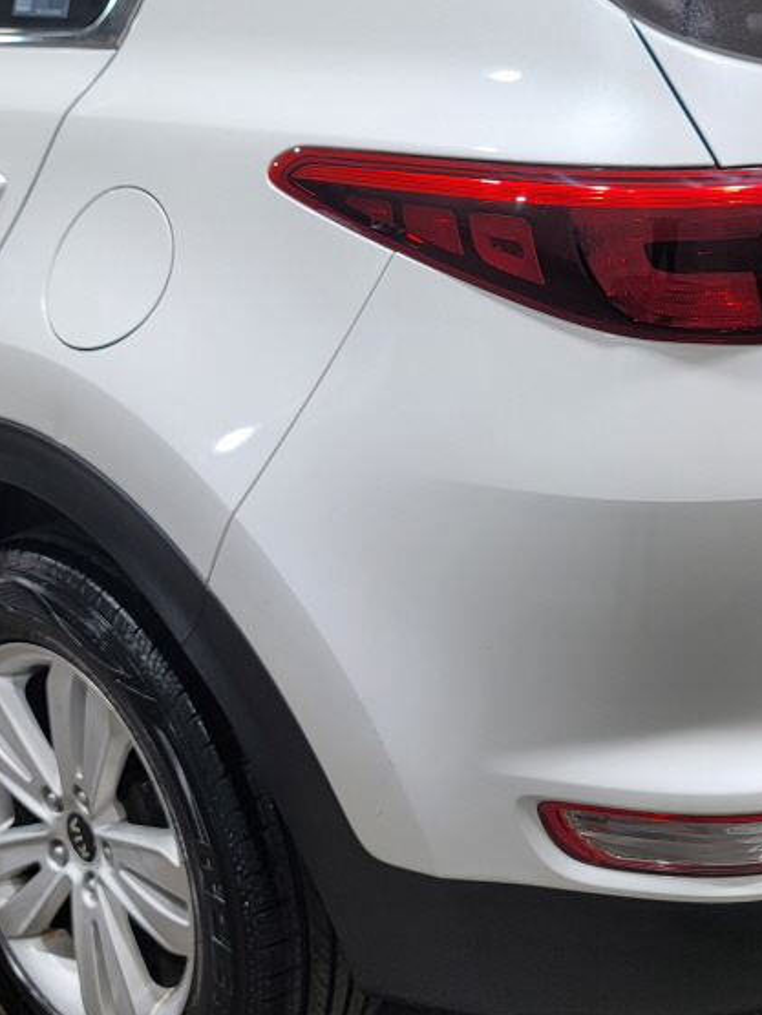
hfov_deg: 27.0
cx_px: 318
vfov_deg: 35.3
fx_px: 1585
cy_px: 380
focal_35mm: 54
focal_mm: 7
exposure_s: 1/120
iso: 25
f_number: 1.8
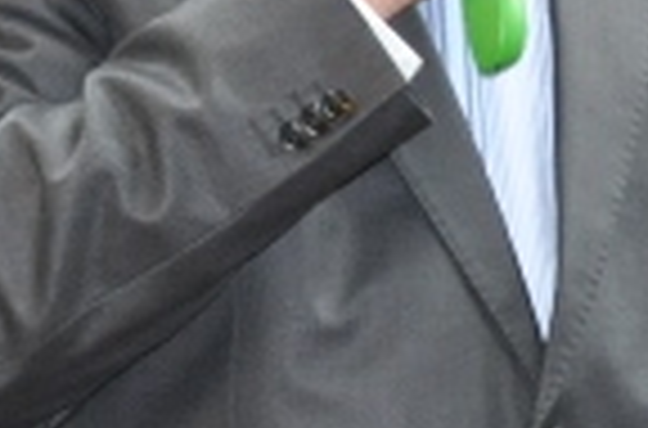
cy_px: -16
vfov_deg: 1.9
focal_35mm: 711
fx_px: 12752
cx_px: 1400
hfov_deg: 2.9
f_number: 6.3
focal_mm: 85
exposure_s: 1/60
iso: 1000
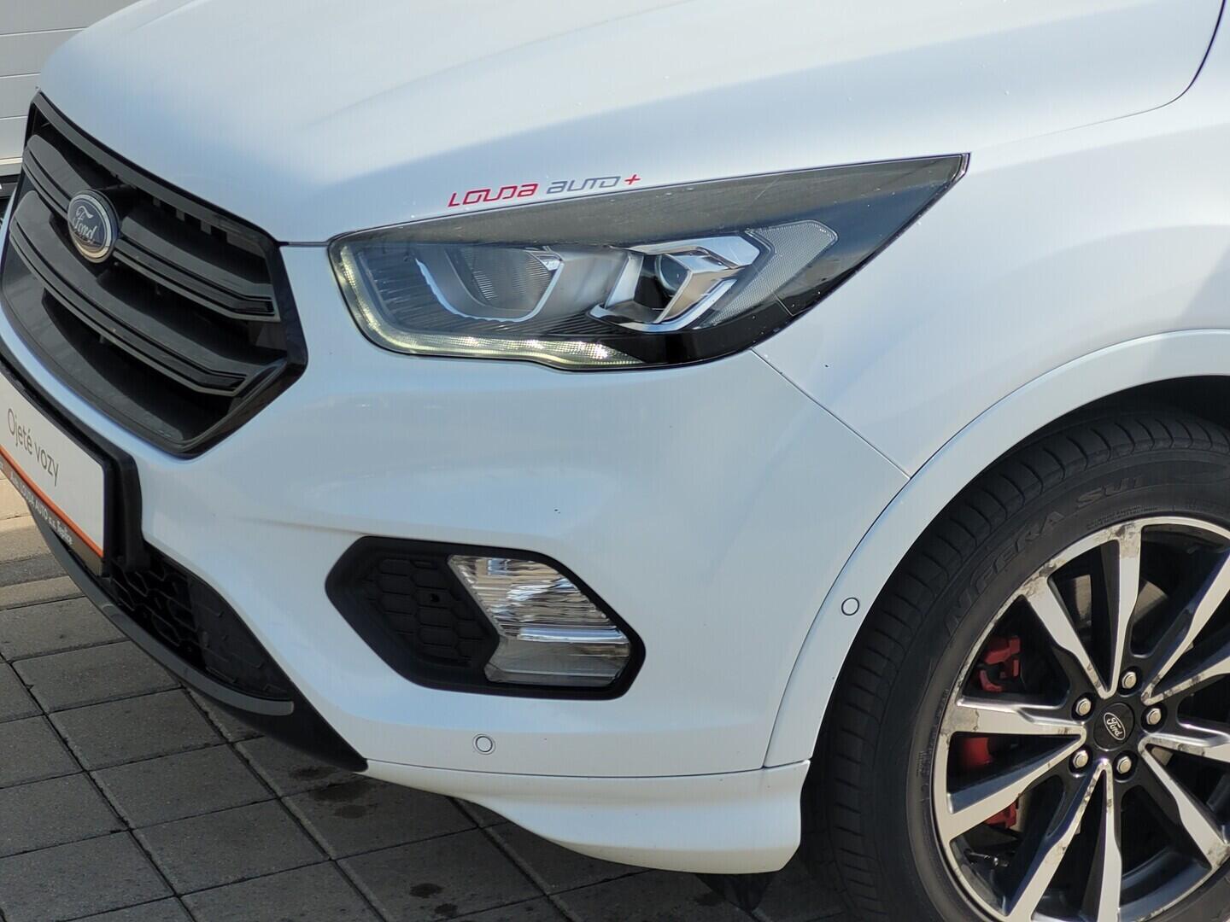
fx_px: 2700
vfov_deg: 19.4
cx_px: 615
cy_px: 461
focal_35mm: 76
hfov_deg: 25.7
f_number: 2.4
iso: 25
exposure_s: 1/566
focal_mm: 7.12
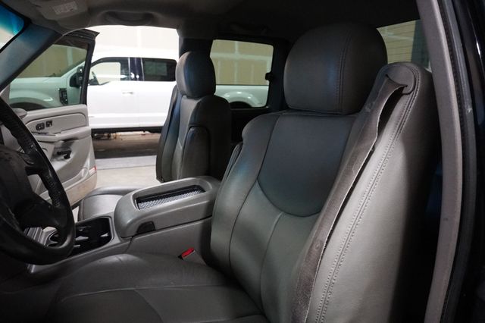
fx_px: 323
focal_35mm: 24
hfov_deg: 73.8
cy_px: 162
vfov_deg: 53.1
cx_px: 242
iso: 6400
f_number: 3.5
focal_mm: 16
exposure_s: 1/125
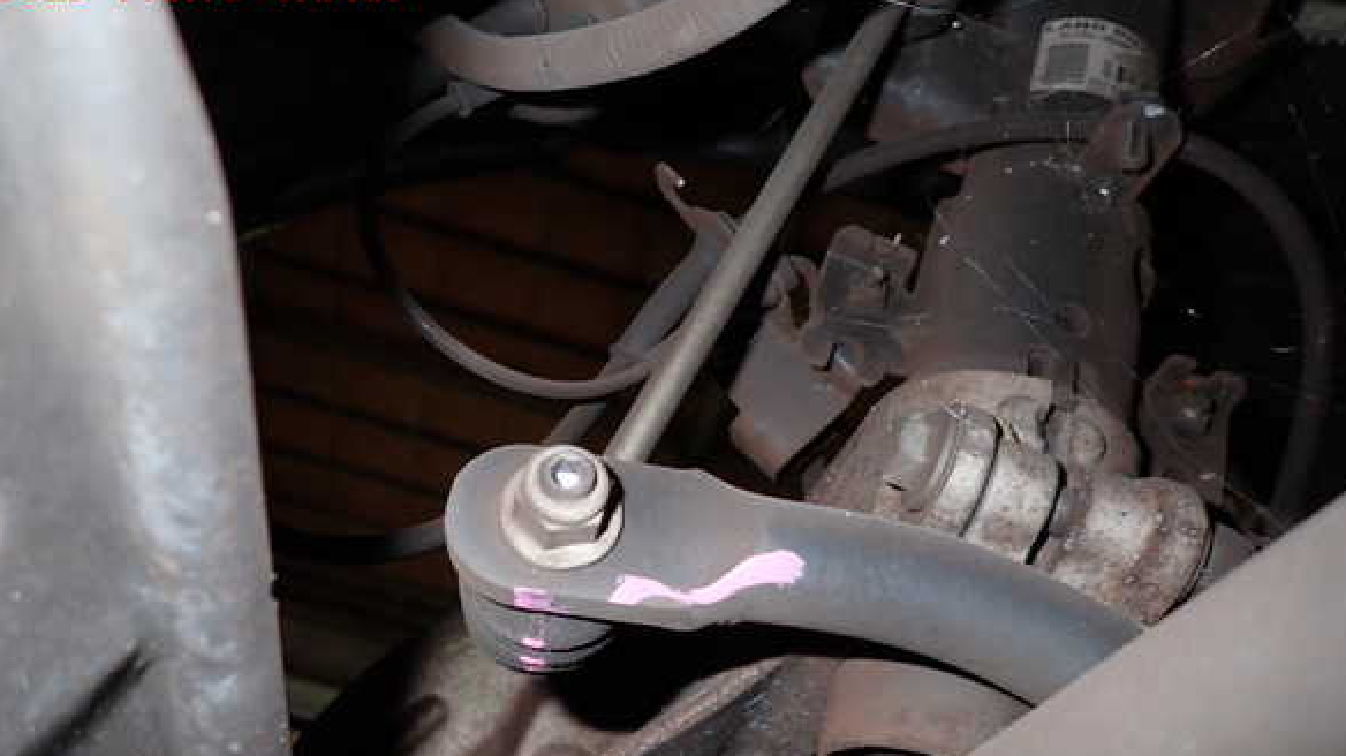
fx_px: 999
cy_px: 475
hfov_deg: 67.9
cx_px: 671
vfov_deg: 41.1
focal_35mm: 28
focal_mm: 4.5
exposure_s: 1/30
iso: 200
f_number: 5.6
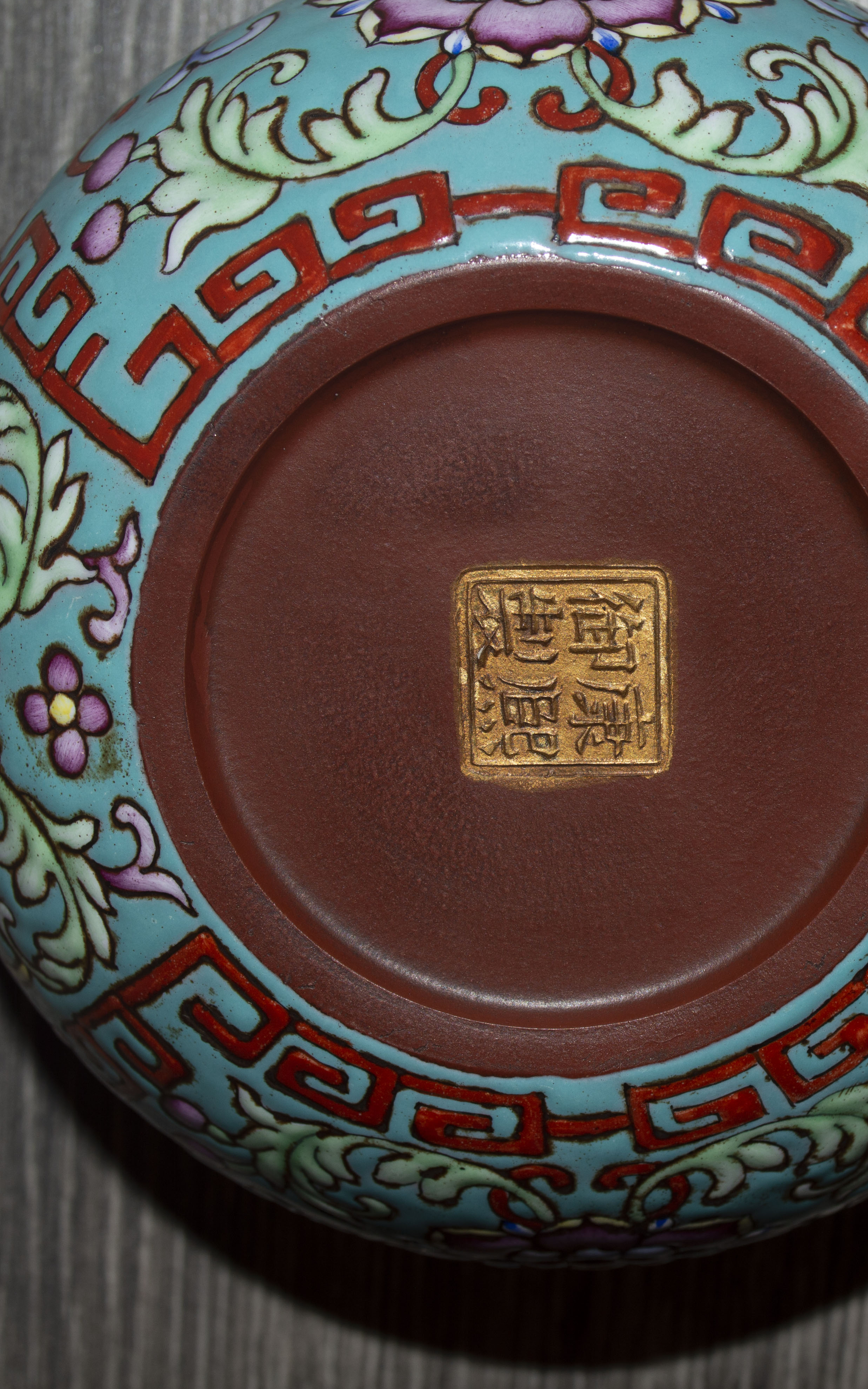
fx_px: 2460
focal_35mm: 65
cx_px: 629
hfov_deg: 19.9
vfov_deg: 31.5
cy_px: 688
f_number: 8
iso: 100
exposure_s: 1/60
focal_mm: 28
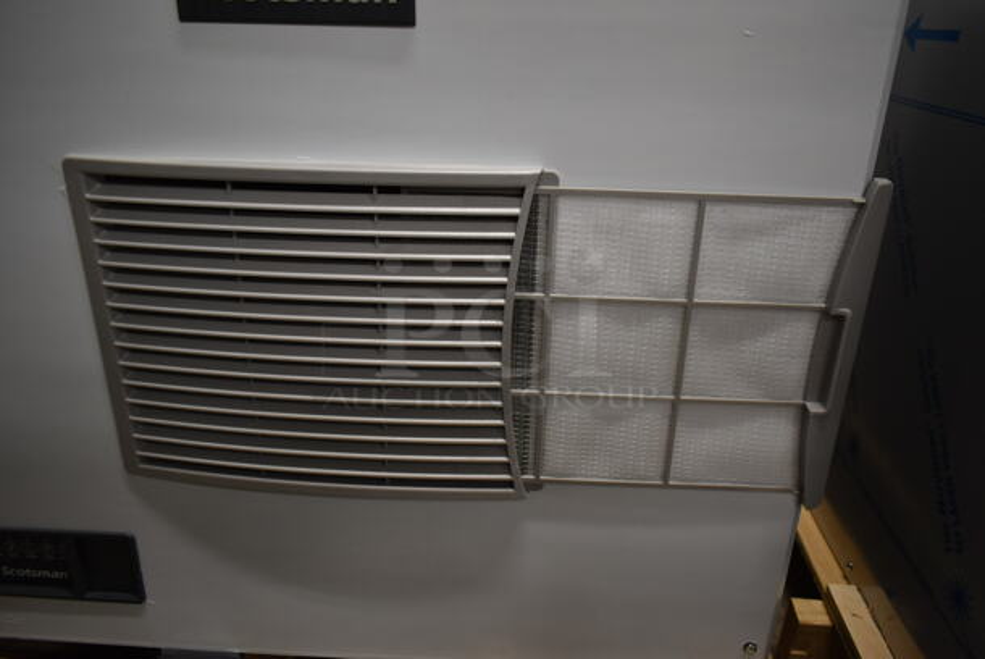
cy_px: 330
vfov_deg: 48.0
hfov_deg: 67.3
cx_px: 492
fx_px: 739
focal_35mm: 27
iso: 640
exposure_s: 1/30
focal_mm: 18
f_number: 3.5
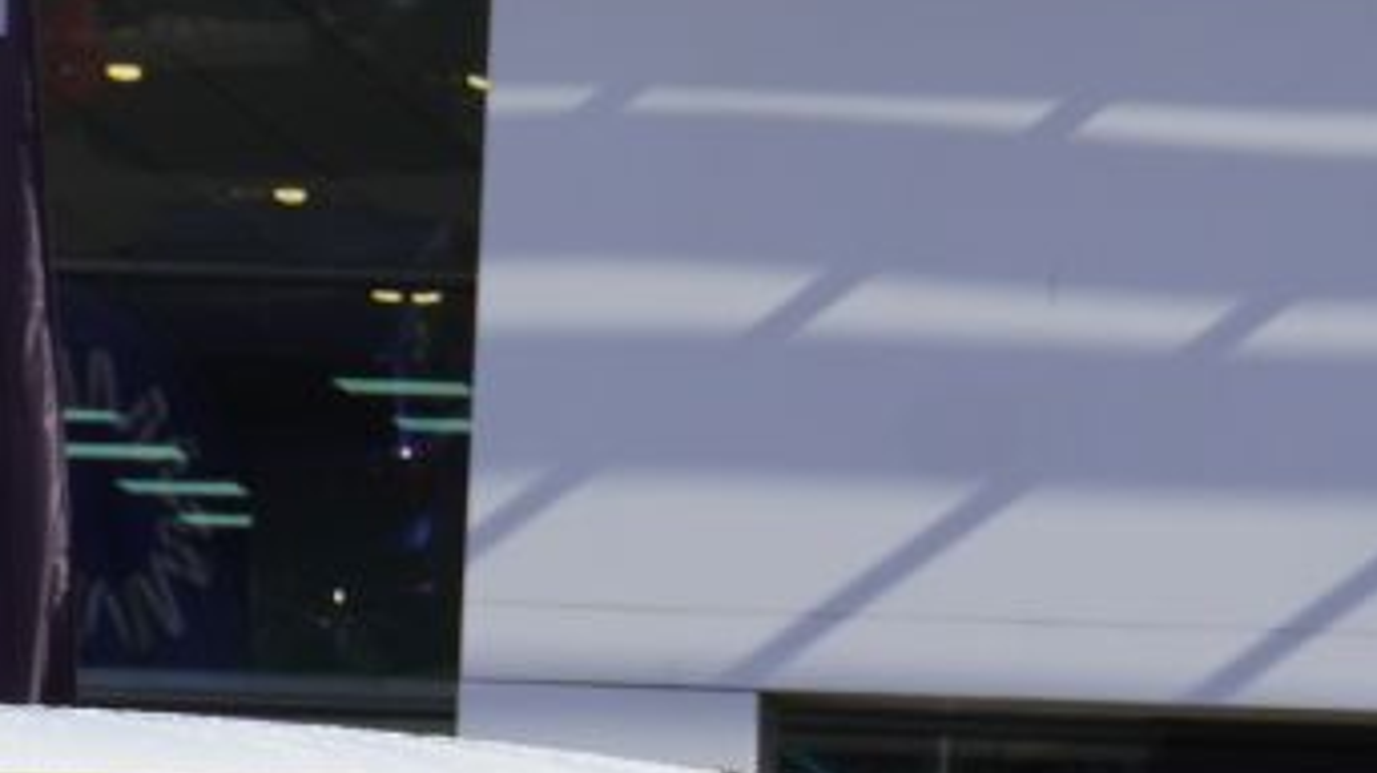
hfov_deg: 6.5
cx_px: 495
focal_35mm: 330
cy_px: 1578
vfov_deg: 3.6
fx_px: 12060
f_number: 10
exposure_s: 1/125
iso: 100
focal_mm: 45
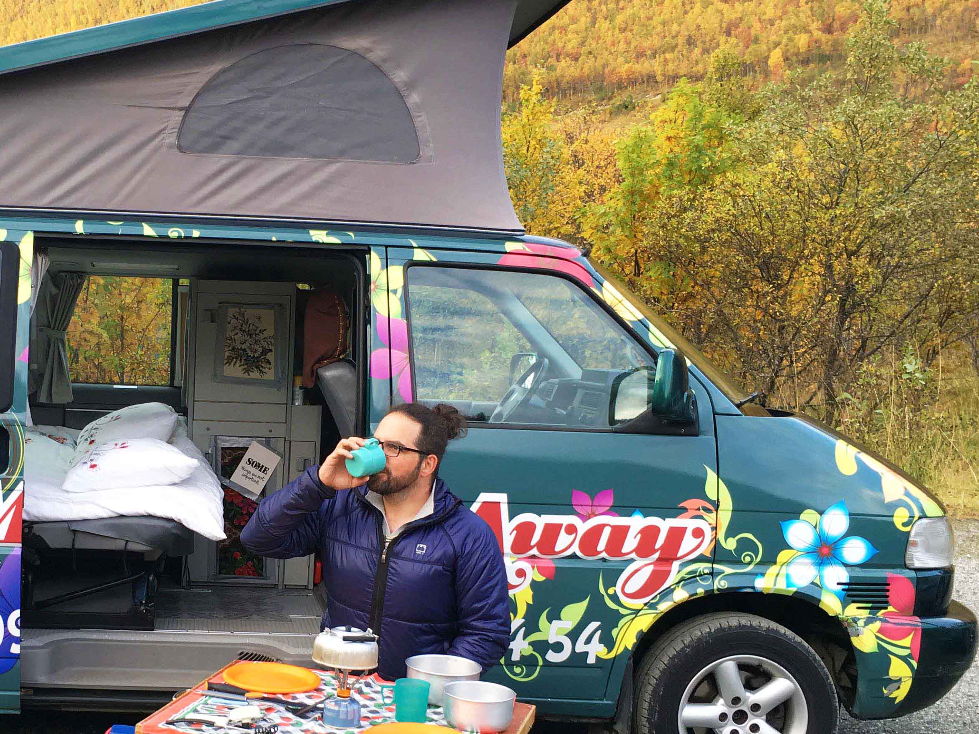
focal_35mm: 50
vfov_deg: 29.0
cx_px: 267
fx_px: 1414
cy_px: 471
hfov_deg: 37.4
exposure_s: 1/100
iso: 32
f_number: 2.2
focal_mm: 4.15
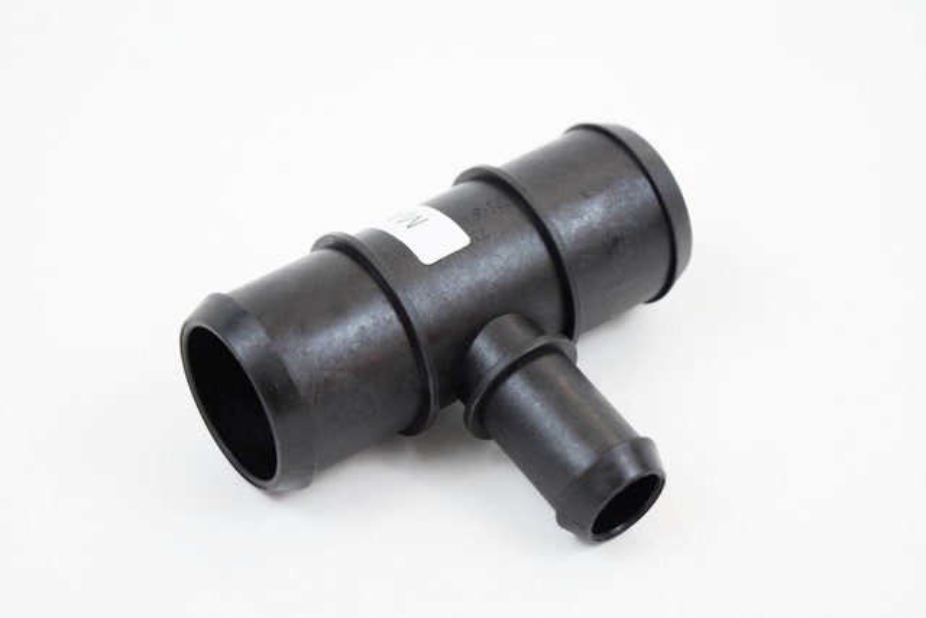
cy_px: 309
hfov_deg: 24.6
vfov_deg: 16.6
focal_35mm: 82
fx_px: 2122
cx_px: 463
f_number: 5.6
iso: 3200
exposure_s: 1/60
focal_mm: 55
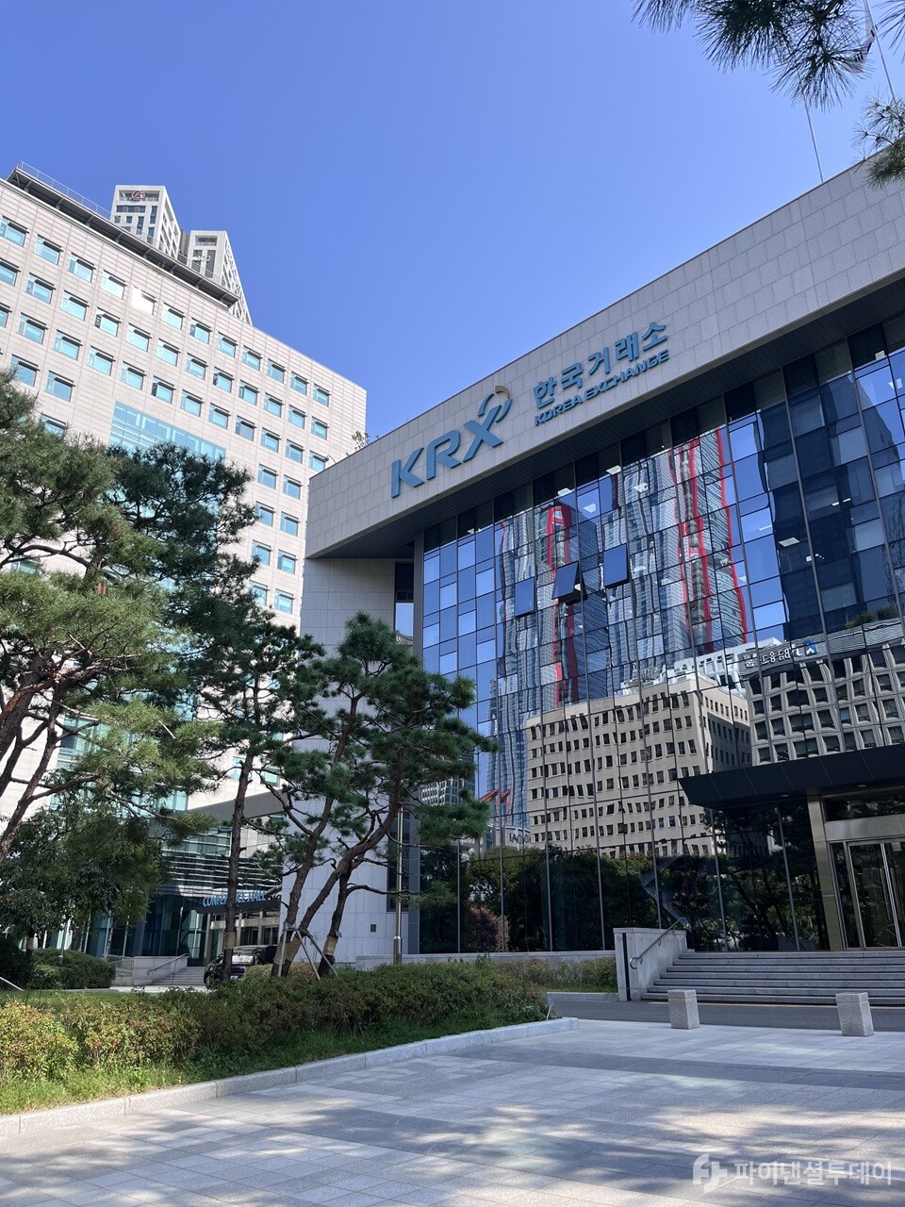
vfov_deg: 67.3
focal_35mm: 26
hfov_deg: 53.1
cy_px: 604
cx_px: 452
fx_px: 906
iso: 50
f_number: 1.6
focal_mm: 5.1
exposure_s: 1/1748
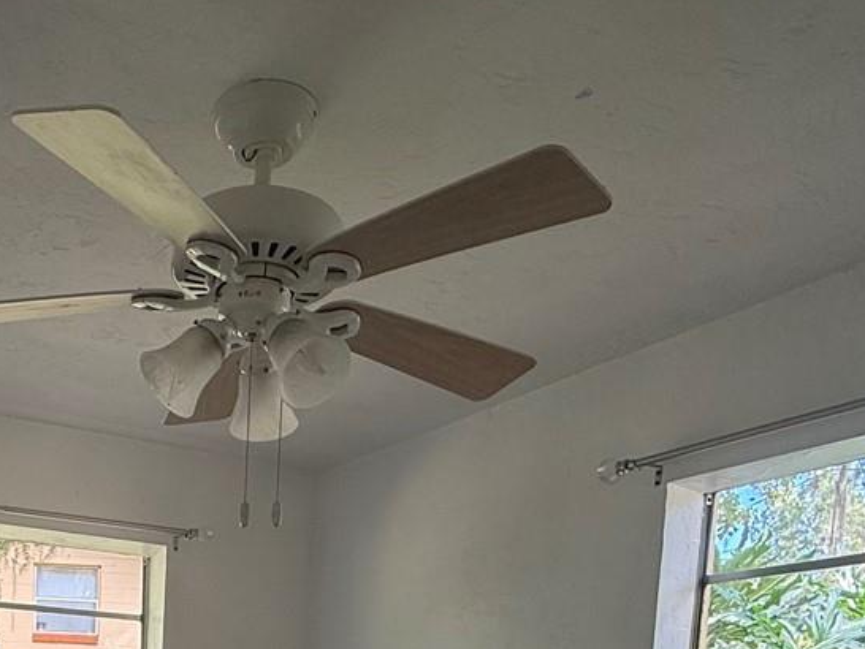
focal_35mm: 41
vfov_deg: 28.4
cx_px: 144
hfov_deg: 43.1
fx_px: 1025
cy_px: 858
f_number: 2.2
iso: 100
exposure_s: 1/99
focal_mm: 2.22
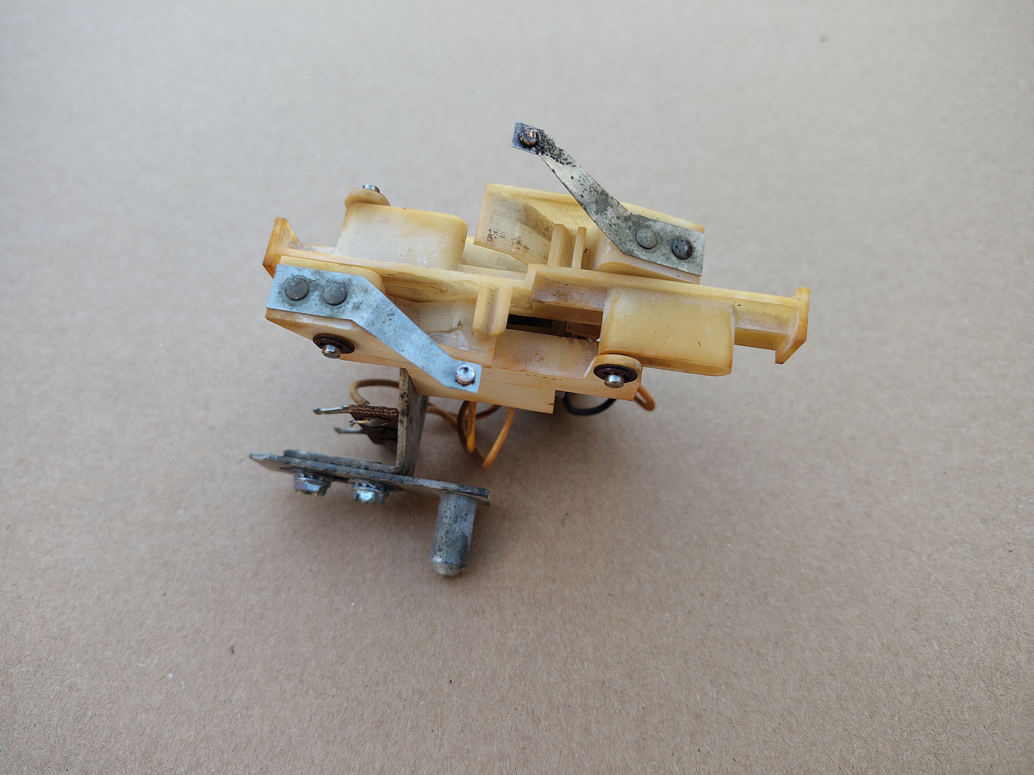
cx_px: 517
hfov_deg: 71.6
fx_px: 717
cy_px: 388
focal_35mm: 24
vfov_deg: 56.8
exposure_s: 1/100
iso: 113
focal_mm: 5.56
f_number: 1.8
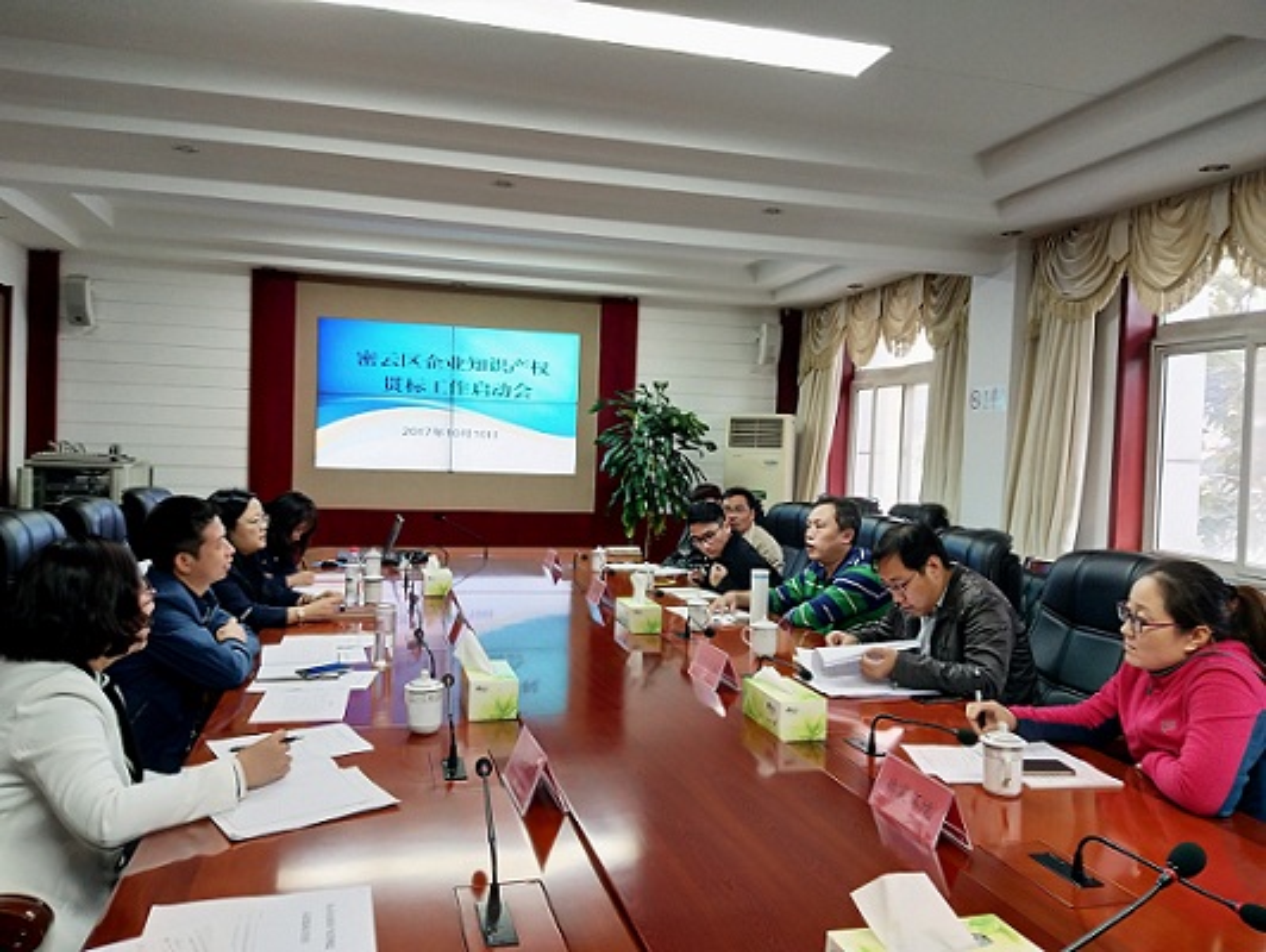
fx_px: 952
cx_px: 633
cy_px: 476
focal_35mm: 26
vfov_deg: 53.1
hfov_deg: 67.3
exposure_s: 1/50
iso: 160
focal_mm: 3.88
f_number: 2
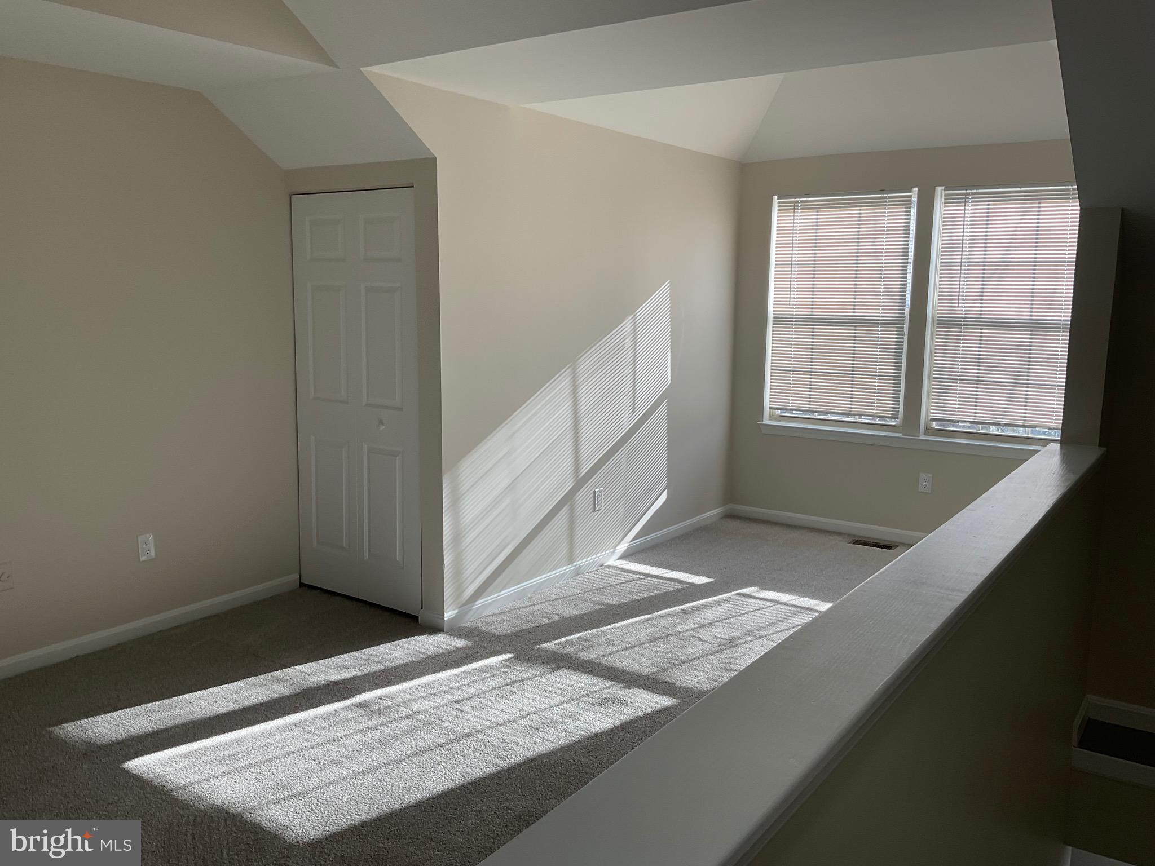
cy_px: 433
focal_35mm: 29
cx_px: 578
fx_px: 968
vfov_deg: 48.2
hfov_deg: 61.7
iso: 16
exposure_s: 1/120
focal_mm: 3
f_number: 1.8
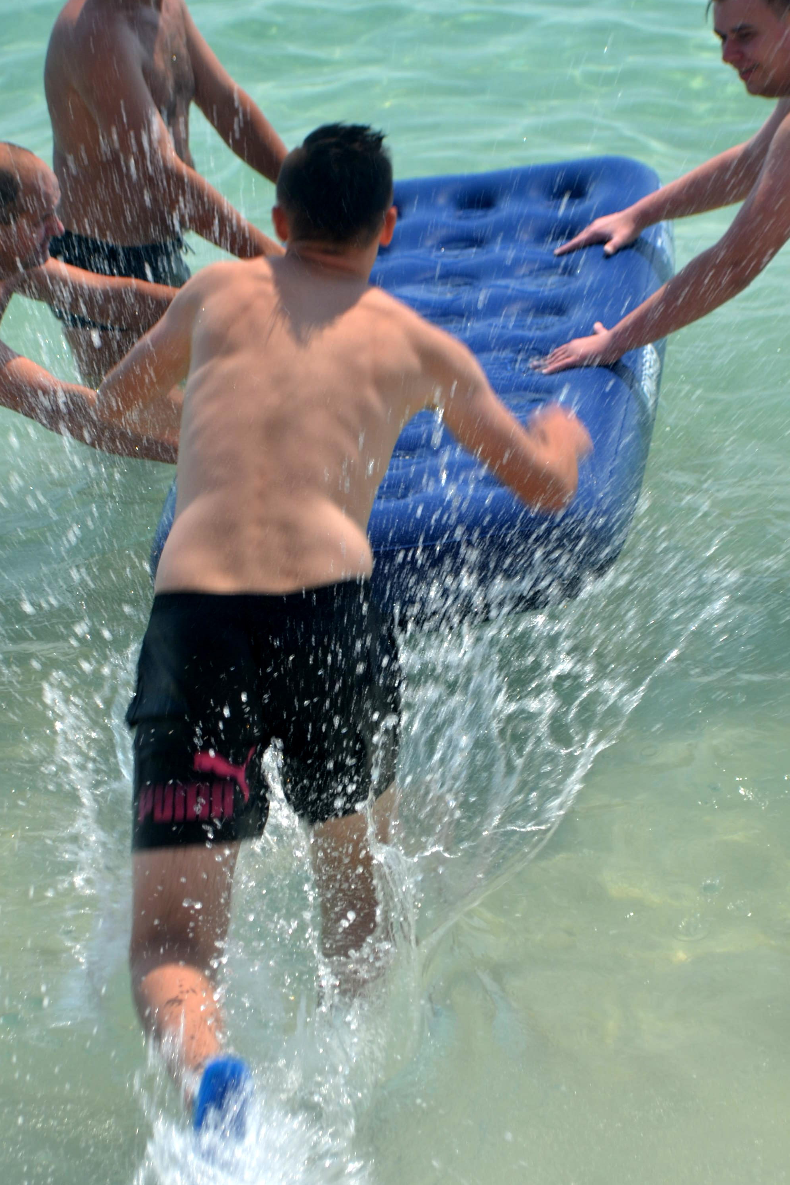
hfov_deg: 10.7
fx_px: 4206
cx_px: 363
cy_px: 500
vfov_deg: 16.0
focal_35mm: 128
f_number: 5.6
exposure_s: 1/125
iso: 100
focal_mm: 55
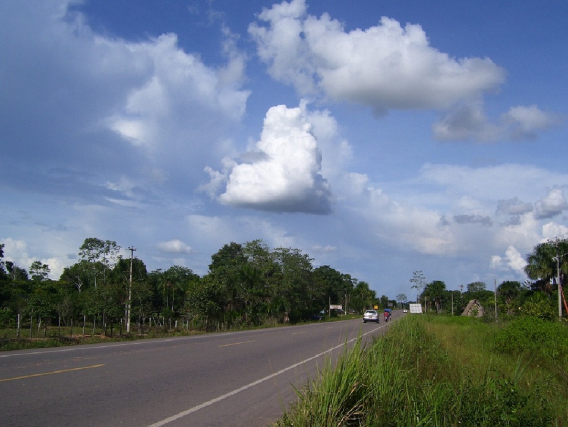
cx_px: 284
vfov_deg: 38.7
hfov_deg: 50.1
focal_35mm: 37
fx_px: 607
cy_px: 214
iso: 80
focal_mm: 6
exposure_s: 1/1000
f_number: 4.8
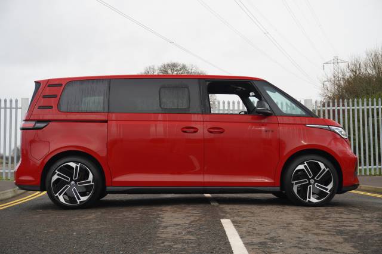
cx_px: 191
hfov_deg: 36.0
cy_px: 127
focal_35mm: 56
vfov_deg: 24.4
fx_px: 589
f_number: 5.6
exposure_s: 1/60
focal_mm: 37
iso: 160
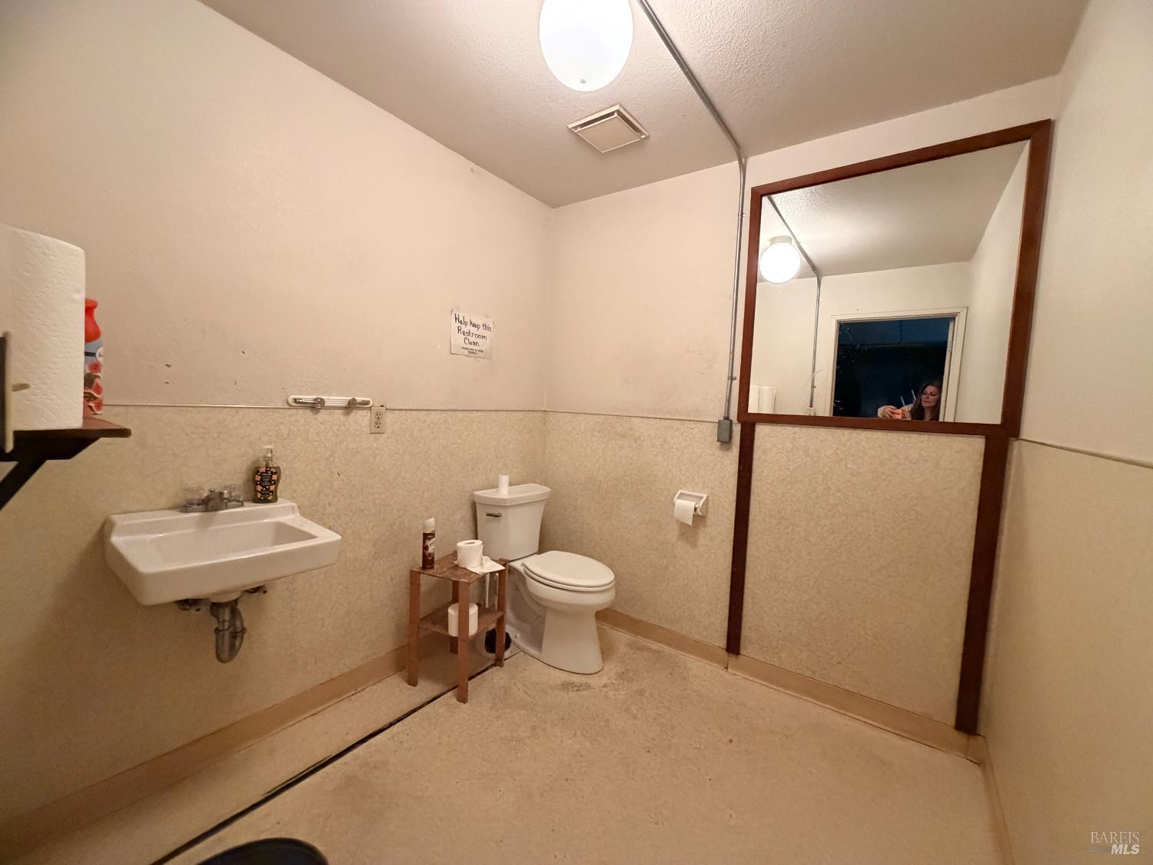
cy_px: 432
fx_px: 466
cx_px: 576
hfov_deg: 102.1
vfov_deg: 85.7
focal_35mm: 14
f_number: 2.2
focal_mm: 2.22
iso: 800
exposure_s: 1/60
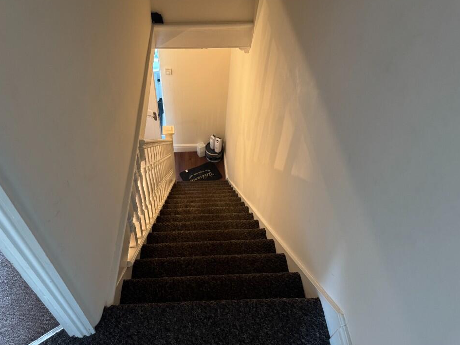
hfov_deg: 67.2
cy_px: 165
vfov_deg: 53.1
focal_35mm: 26
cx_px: 216
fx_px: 346
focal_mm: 6.76
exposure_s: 1/50
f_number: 1.78
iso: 320
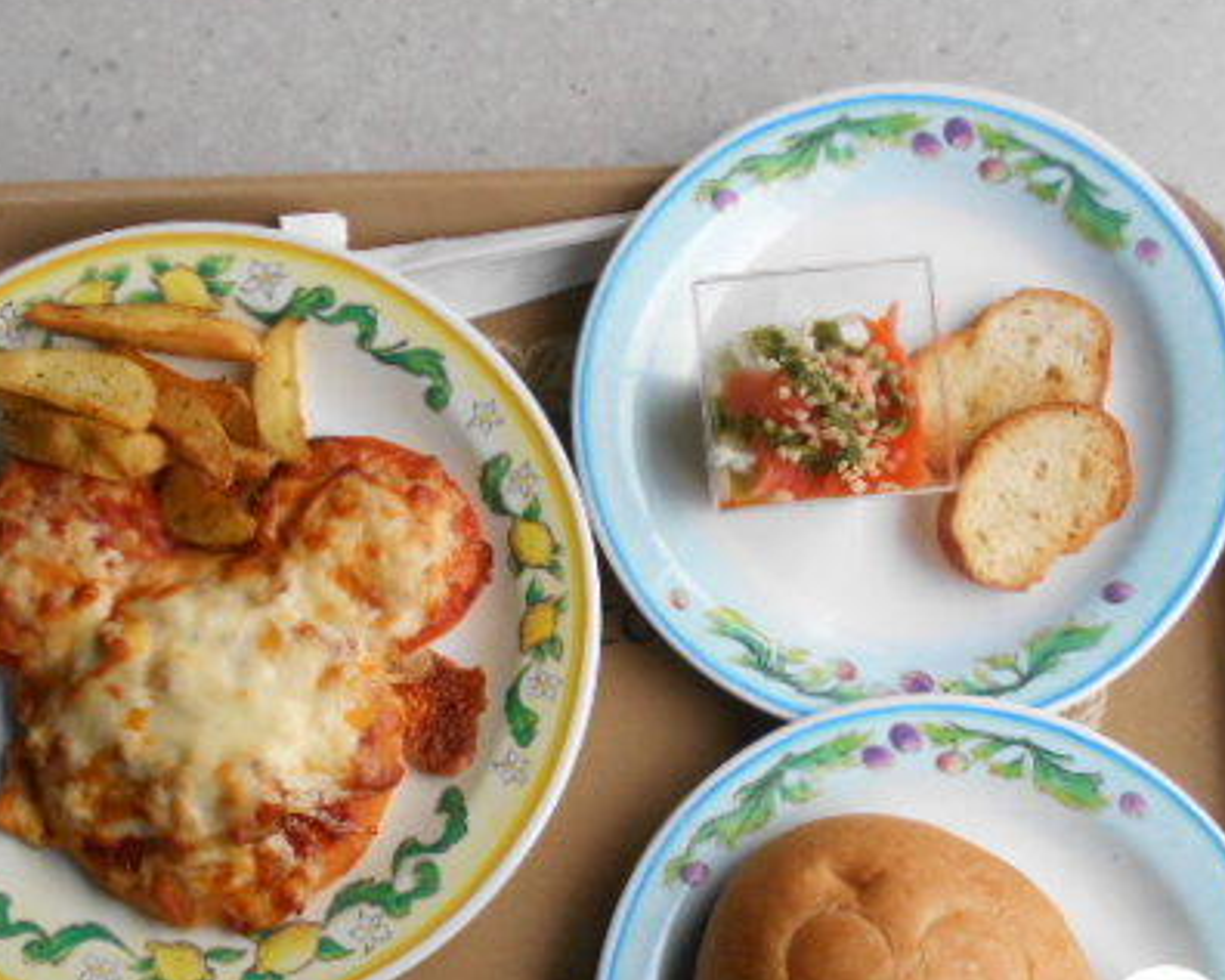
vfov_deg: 35.8
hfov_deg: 44.5
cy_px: 720
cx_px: 470
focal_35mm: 41
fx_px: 1487
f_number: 3.2
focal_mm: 4.6
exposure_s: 1/250
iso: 400
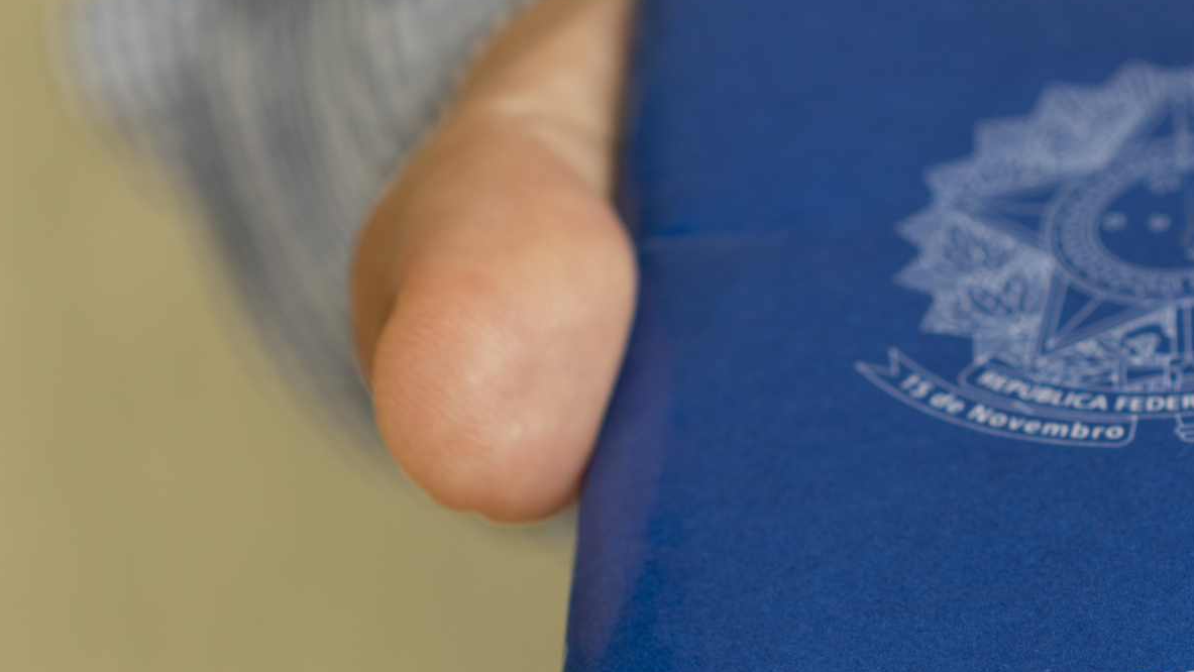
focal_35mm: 136
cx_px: 1087
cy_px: 558
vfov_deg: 8.9
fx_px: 4307
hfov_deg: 15.6
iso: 200
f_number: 5
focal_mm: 40
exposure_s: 1/15
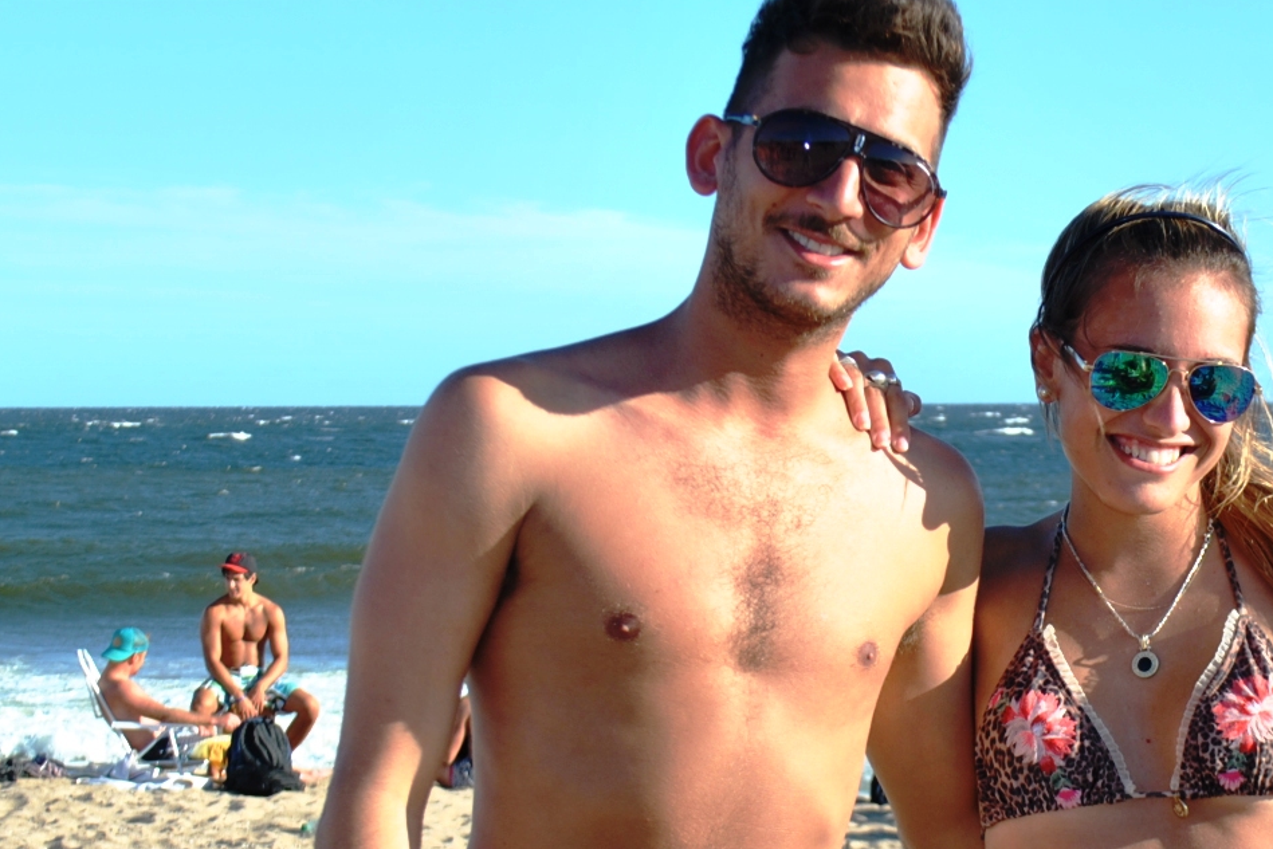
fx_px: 3466
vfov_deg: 13.9
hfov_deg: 20.7
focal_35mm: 98
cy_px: 645
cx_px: 904
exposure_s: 1/200
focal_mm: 32
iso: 100
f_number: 5.6
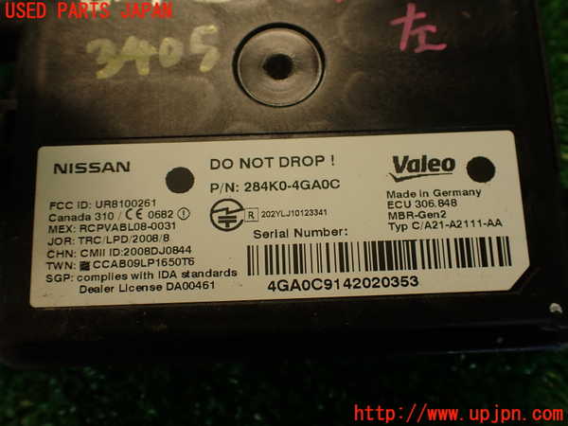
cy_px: 213
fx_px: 525
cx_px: 284
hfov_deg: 56.8
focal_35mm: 32
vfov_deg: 44.2
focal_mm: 5.79
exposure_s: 1/60
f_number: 2.4
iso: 200
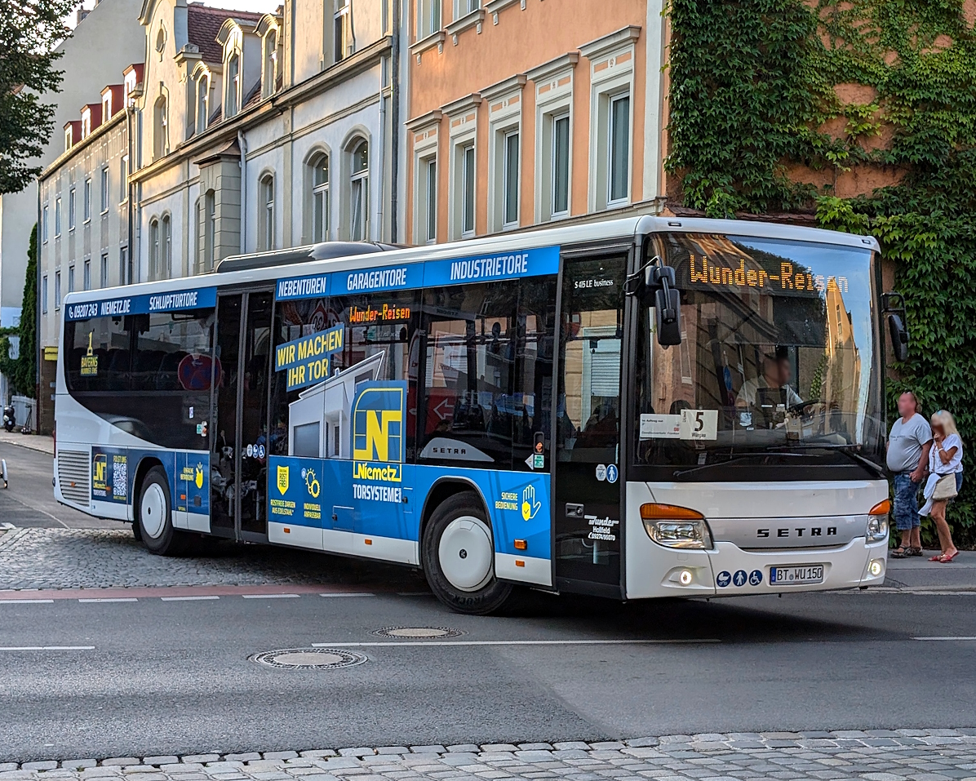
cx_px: 496
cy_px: 393
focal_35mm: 52
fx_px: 1502
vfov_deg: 29.1
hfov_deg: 36.0
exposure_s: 1/240
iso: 21
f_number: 1.68
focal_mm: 6.9
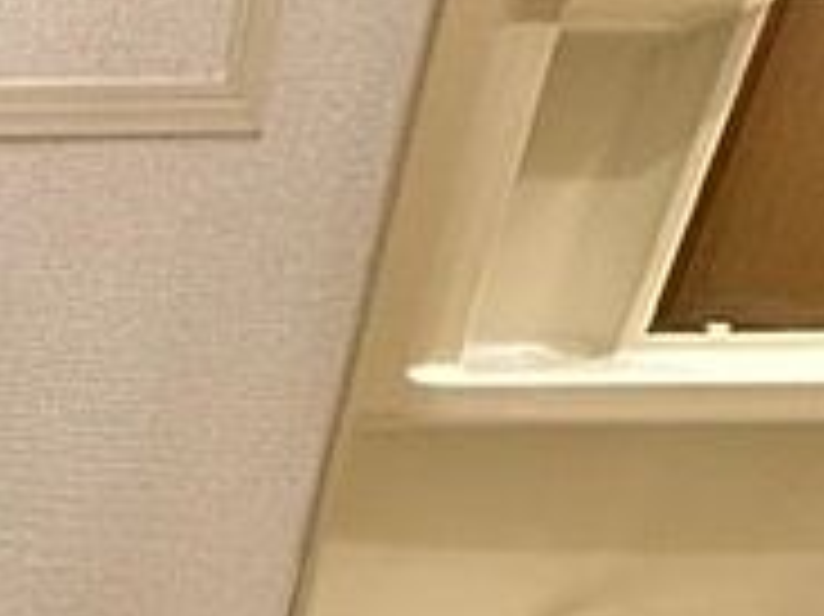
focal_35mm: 46
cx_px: -167
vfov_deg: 25.8
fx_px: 1094
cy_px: 850
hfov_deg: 33.5
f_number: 2.2
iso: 250
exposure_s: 1/60
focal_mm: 2.22
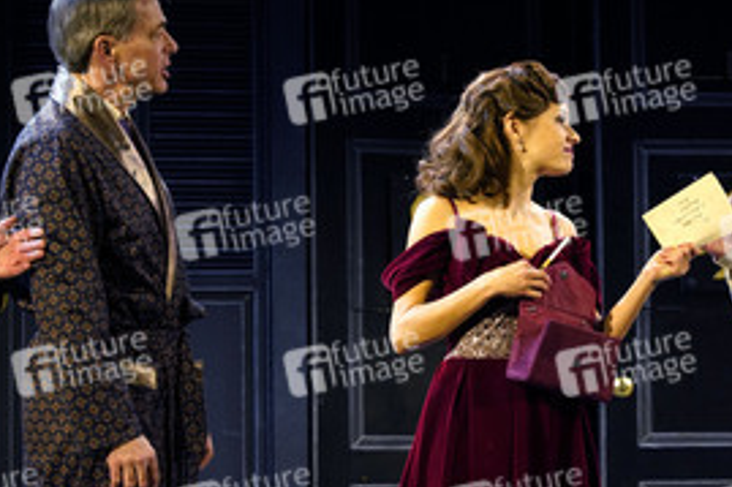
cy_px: 297
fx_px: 2967
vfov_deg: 9.4
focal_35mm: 146
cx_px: 554
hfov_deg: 14.0
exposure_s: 1/160
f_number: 4.5
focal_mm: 87
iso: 1600
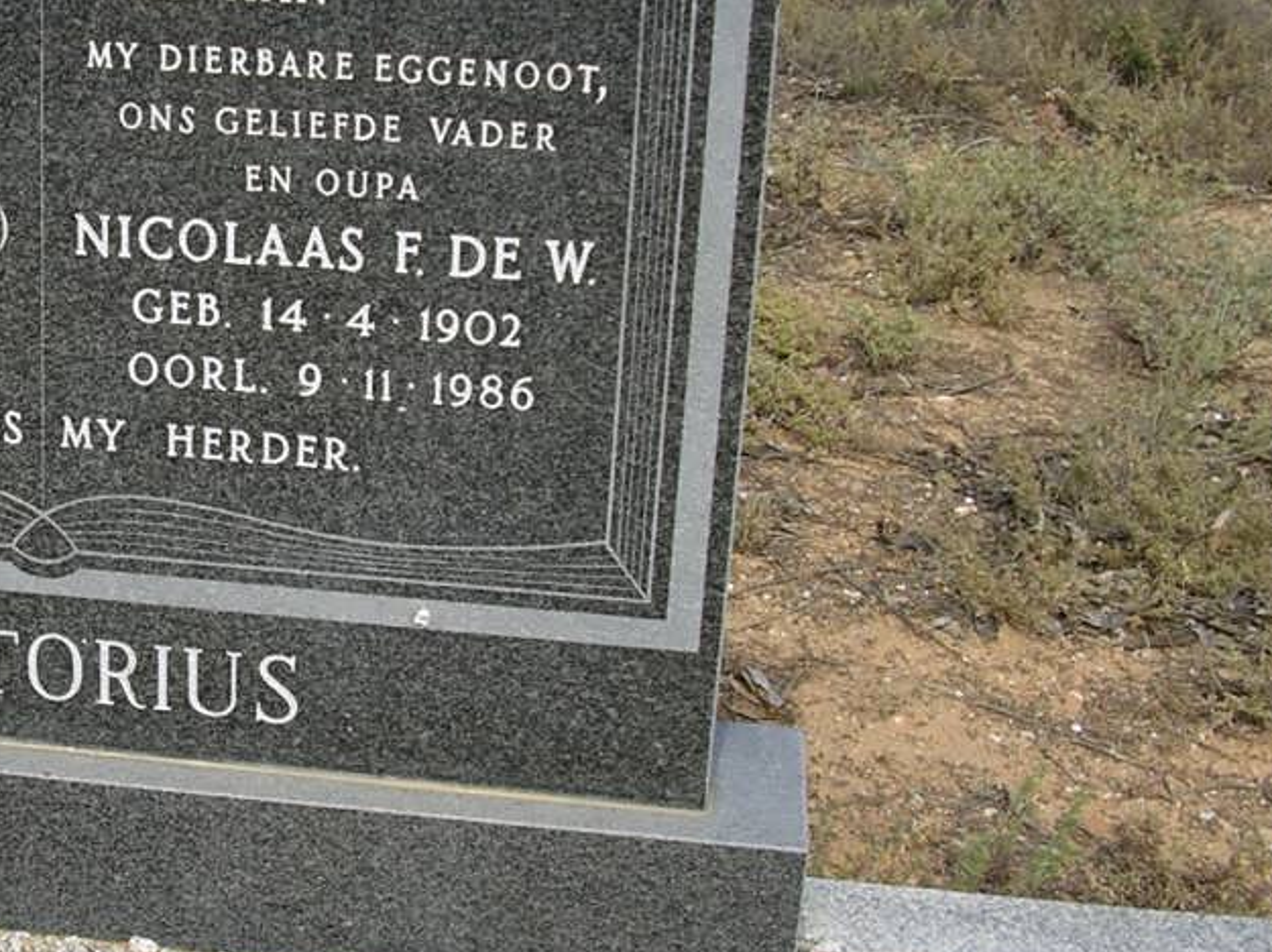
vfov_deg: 20.1
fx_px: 2681
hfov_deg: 25.7
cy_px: 488
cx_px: 81
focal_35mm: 73
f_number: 2.9
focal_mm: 5.8
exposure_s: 1/400
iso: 50
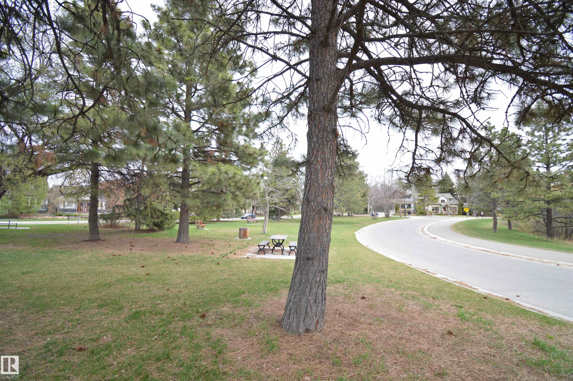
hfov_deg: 100.4
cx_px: 286
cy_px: 190
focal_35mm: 15
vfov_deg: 77.2
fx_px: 239
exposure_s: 1/125
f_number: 4.5
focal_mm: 10
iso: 100
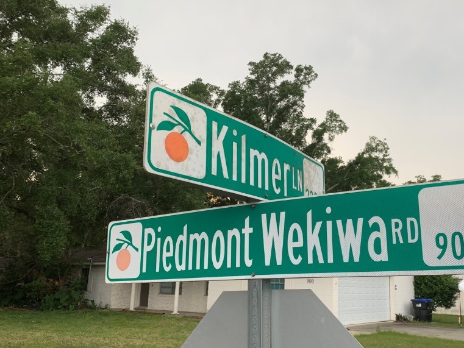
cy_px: 180
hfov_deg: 52.1
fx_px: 469
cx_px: 290
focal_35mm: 35
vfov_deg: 40.7
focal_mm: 4.25
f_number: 1.8
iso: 25
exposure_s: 1/122
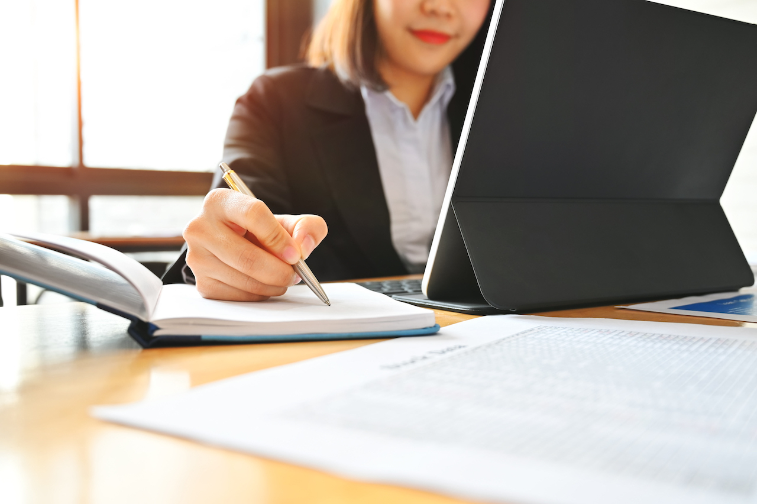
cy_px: 252
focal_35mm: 36
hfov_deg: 53.2
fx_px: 757
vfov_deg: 36.8
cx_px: 378
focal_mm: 36
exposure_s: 1/80
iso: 640
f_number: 5
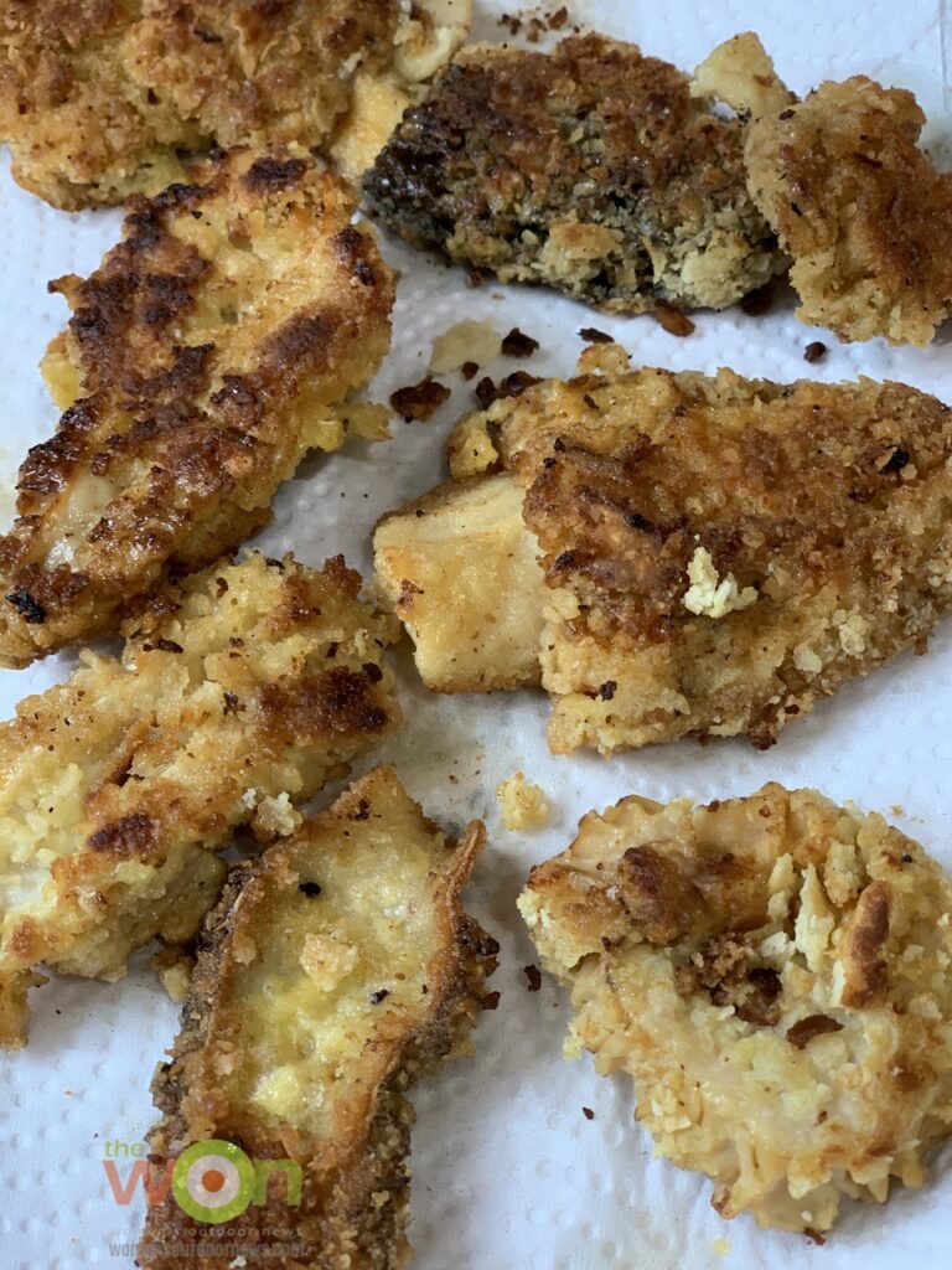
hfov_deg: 28.0
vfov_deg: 36.8
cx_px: 476
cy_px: 635
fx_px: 1907
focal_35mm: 52
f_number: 2.4
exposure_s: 1/60
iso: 125
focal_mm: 6
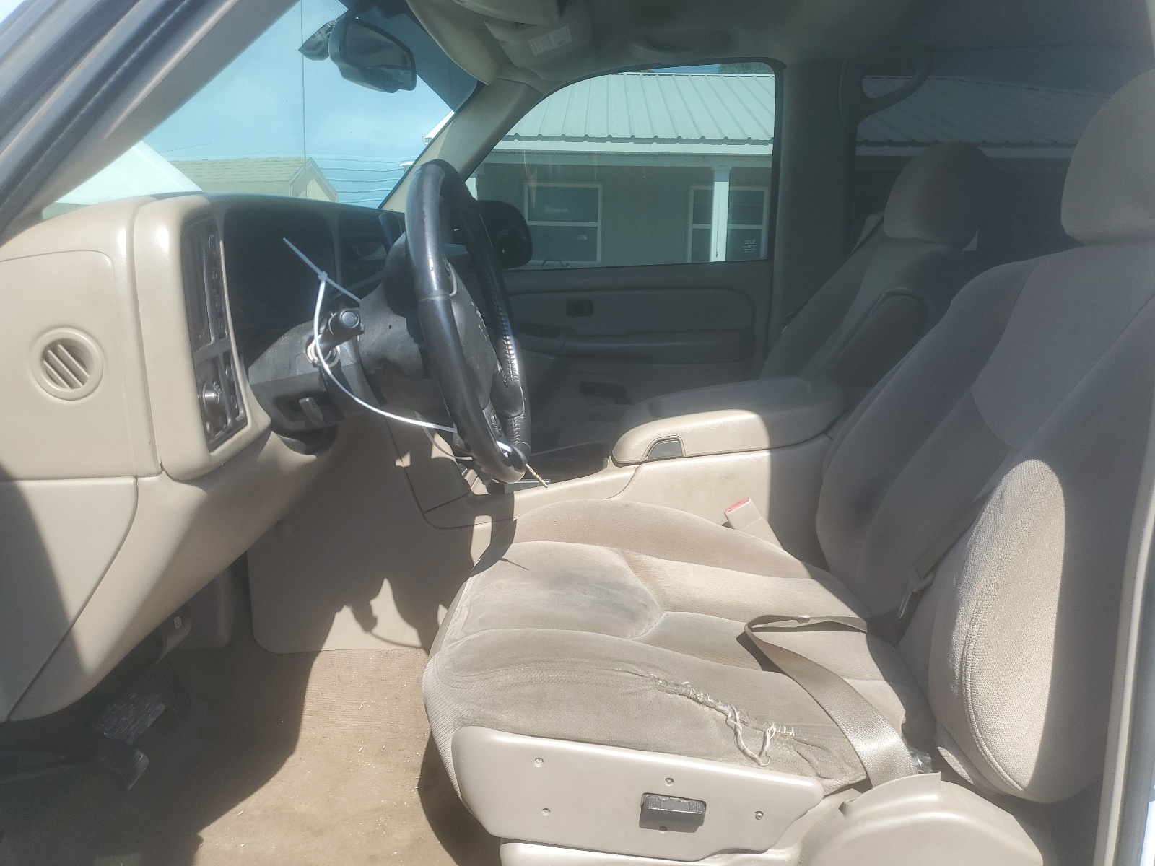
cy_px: 433
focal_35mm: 26
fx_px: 868
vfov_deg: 53.1
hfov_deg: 67.3
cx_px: 578
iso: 50
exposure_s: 1/1429
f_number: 1.5
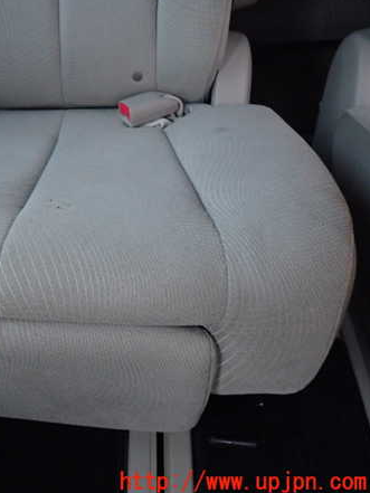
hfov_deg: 38.9
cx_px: 37
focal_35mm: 34
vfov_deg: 53.9
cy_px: 245
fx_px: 484
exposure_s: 1/30
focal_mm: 4.5
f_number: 2
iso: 640
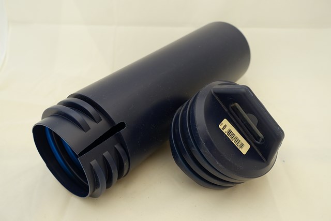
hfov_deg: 60.3
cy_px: 110
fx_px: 285
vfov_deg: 42.3
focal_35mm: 31
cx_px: 166
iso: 400
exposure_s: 1/40
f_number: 2.5
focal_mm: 11.45
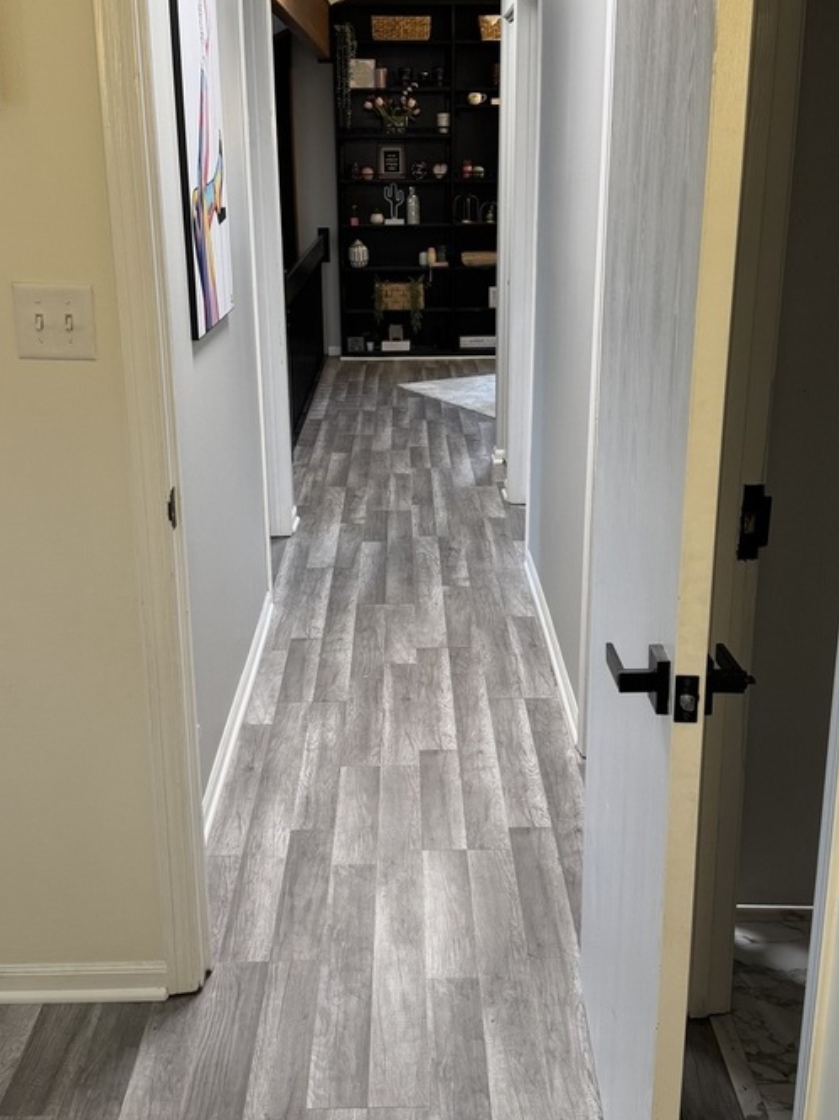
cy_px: 539
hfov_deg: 36.8
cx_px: 433
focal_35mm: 39
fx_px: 1262
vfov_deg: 47.9
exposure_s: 1/60
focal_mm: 6.76
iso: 160
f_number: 1.78
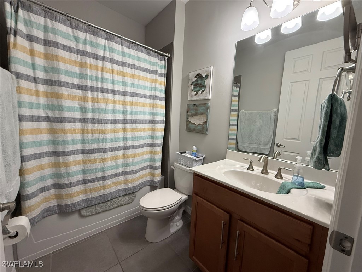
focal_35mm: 14
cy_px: 136
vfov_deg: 85.7
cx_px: 181
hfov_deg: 102.1
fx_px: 146
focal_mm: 2.22
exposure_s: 1/120
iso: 200
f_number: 2.2
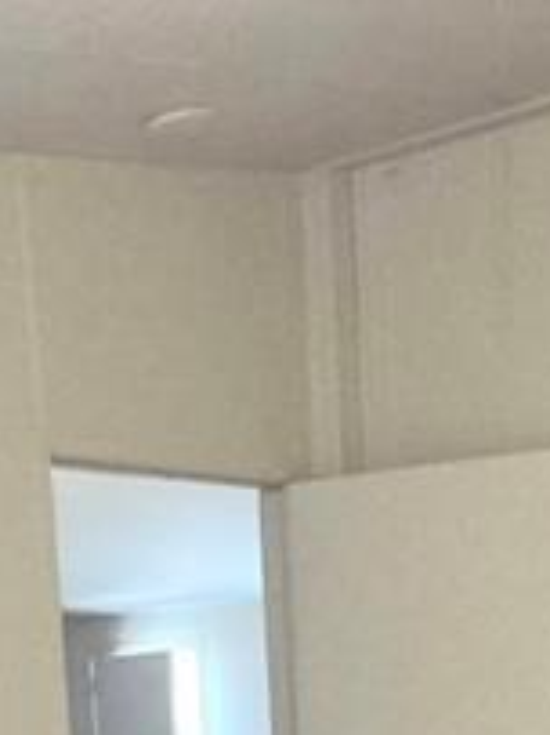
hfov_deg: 19.1
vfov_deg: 21.4
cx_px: 261
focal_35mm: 77
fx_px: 1633
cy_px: 1097
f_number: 1.9
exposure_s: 1/60.2
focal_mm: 2.2
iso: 200
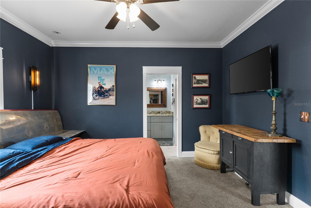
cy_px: 104
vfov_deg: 70.5
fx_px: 147
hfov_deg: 93.3
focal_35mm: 17
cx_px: 156
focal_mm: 17
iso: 400
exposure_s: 1/1.67
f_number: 8
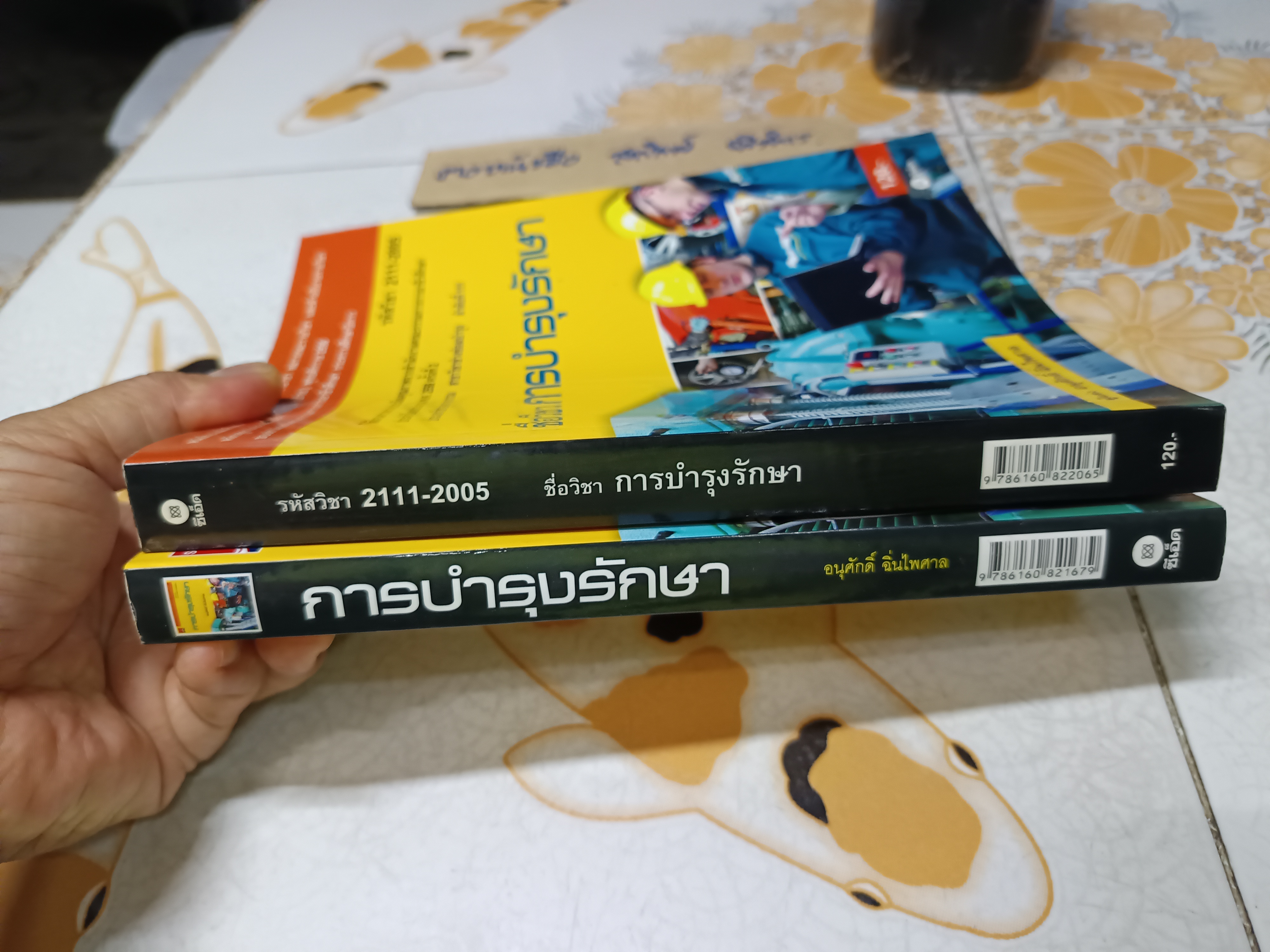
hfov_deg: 71.6
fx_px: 881
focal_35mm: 24
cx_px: 635
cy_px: 476
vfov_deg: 56.8
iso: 1040
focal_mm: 5.31
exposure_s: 1/25
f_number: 1.7
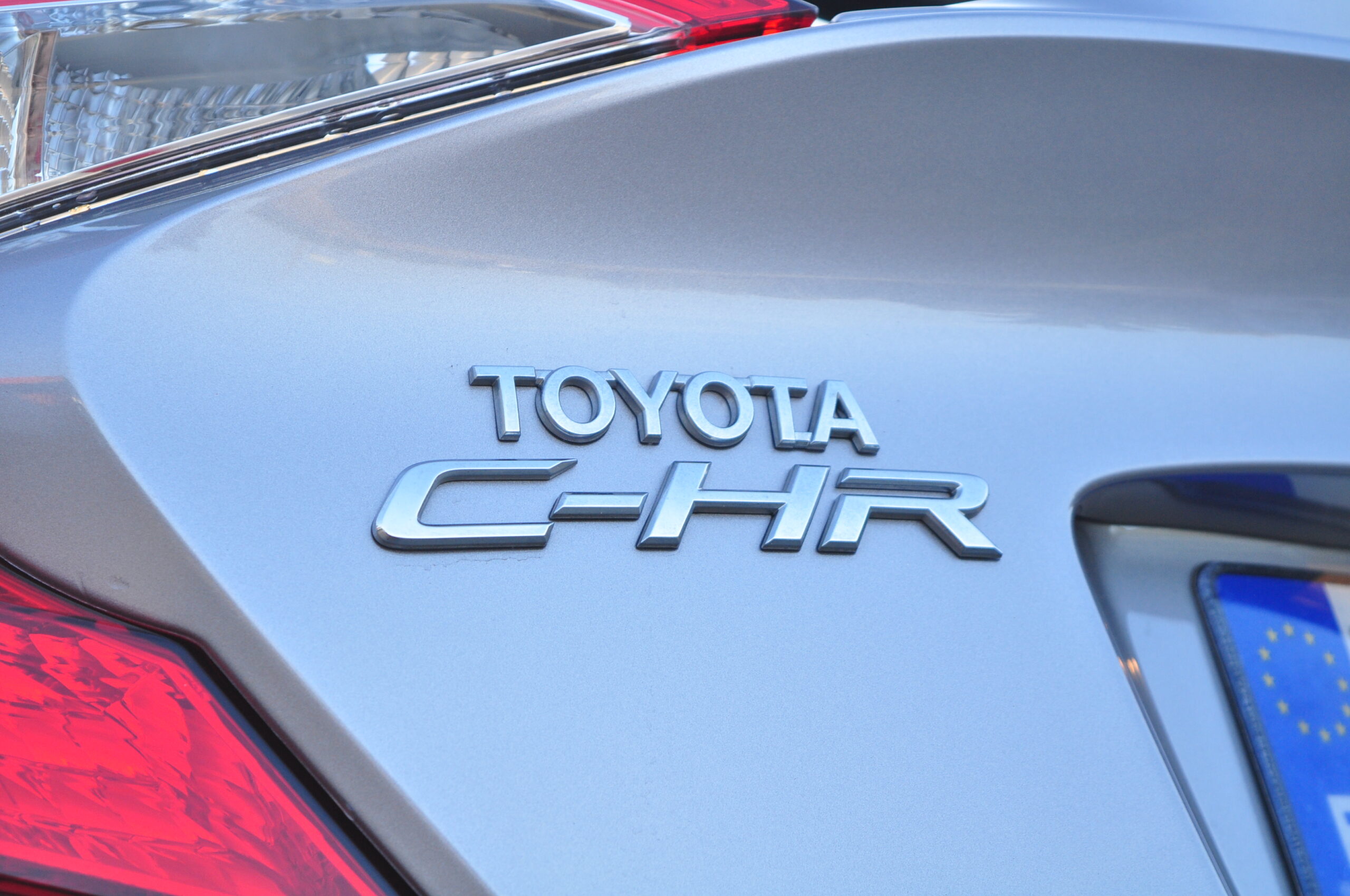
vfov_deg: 16.5
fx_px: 3090
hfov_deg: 24.6
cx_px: 675
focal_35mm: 82
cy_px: 448
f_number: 5.6
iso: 500
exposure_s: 1/250
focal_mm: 55
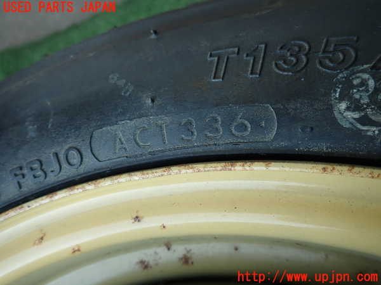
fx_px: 275
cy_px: 142
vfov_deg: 54.9
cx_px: 190
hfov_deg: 69.4
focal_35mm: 25
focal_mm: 4.5
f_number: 2
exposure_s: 1/100
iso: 100
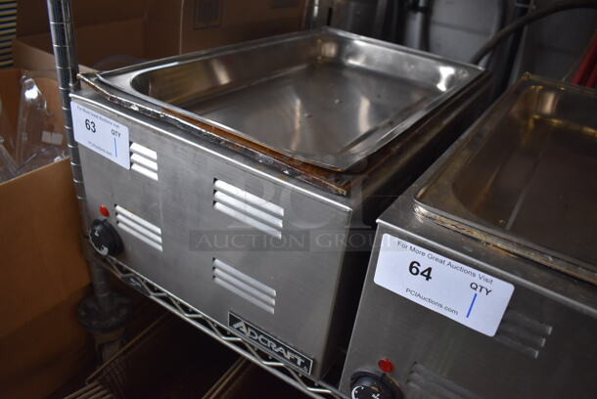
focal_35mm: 27
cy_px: 200
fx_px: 448
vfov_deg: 48.0
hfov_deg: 67.3
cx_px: 298
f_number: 3.5
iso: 800
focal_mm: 18
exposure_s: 1/160
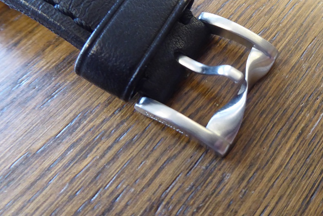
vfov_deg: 35.6
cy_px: 70
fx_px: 332
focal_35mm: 37
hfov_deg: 51.5
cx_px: 196
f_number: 3.3
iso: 400
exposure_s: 1/30
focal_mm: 4.3
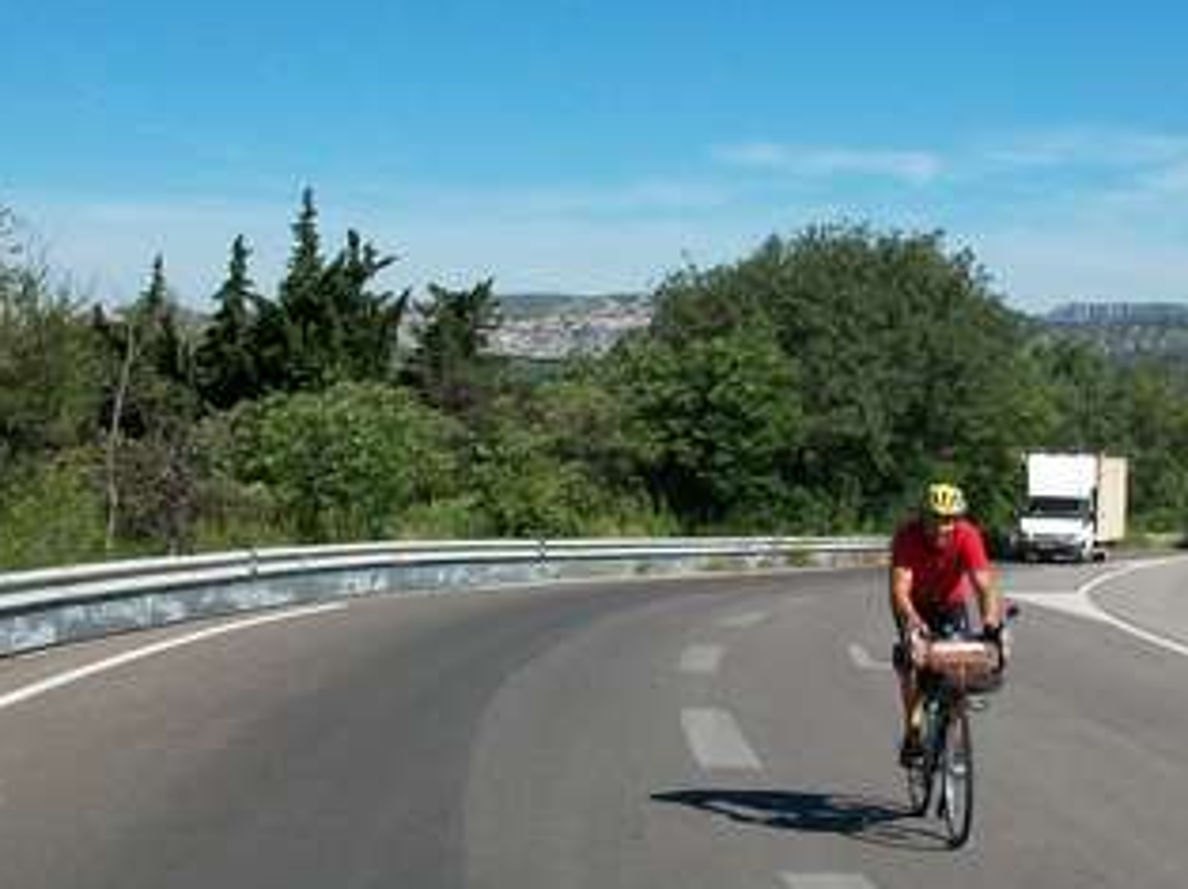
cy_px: 450
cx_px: 817
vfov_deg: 22.6
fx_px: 2229
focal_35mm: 65
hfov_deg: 29.6
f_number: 5.5
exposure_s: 1/500
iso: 80
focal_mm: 5.7
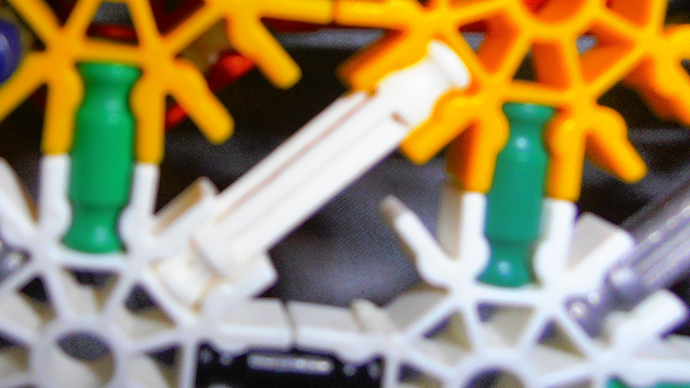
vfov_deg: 28.5
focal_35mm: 40
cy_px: 34
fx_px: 732
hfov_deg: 48.3
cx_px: 164
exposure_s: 1/30
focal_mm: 4.2
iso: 125
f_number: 3
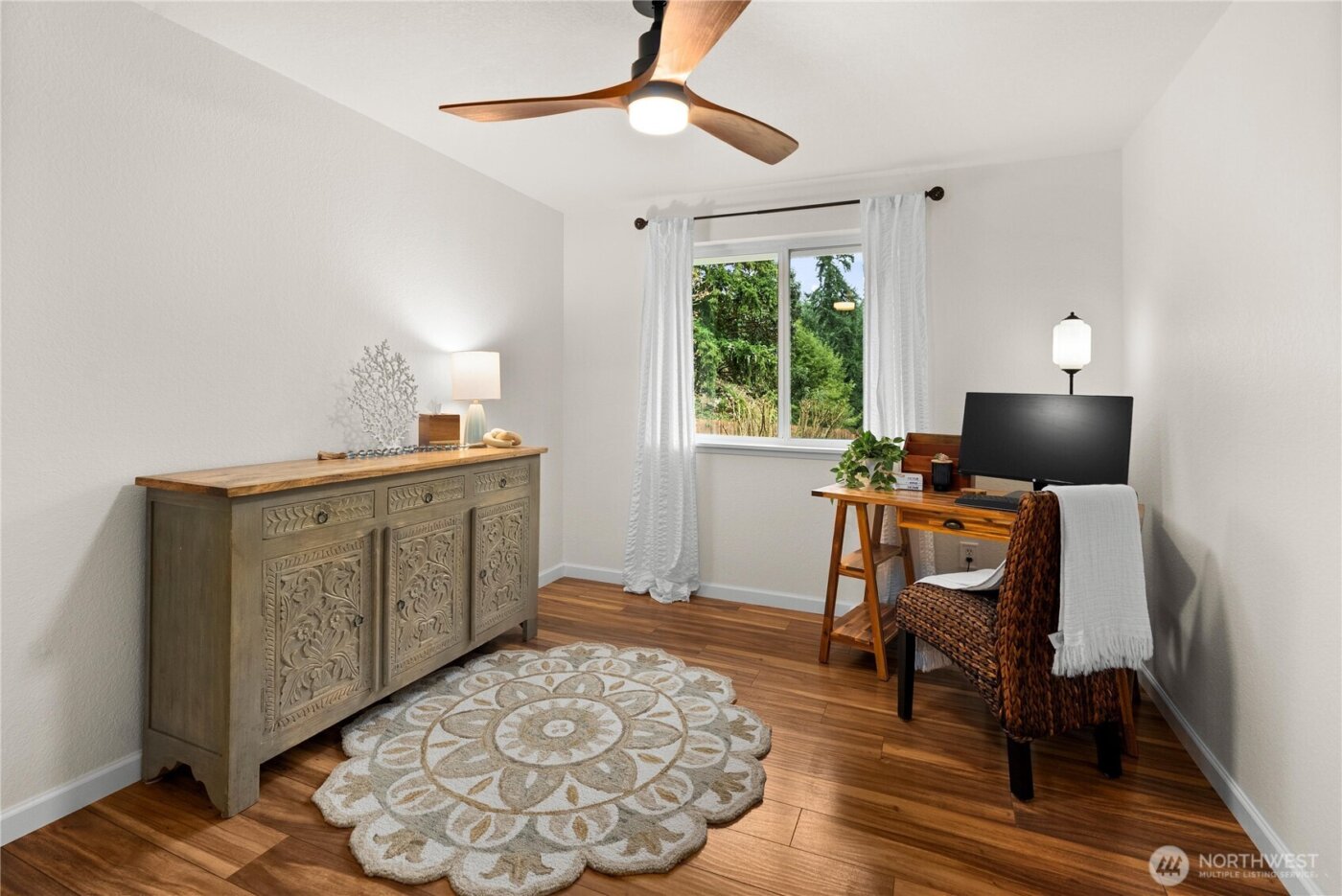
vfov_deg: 77.4
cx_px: 671
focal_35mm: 15
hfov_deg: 100.4
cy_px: 448
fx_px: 559
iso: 1000
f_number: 7.1
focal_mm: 15
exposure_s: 1/8
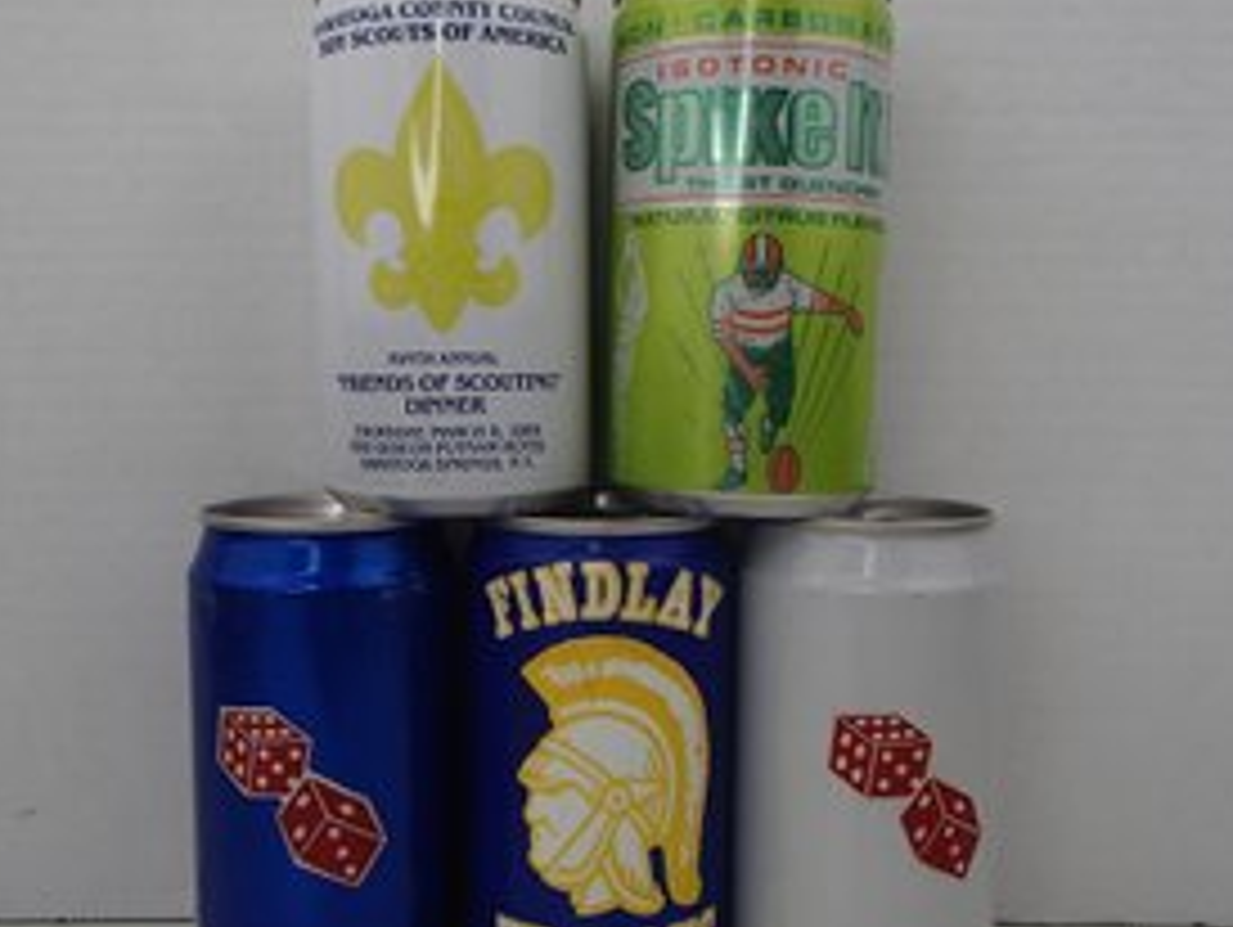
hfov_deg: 52.5
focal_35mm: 35
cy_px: 493
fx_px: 1248
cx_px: 556
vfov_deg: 40.7
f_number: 3.9
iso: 100
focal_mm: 5
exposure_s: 1/200
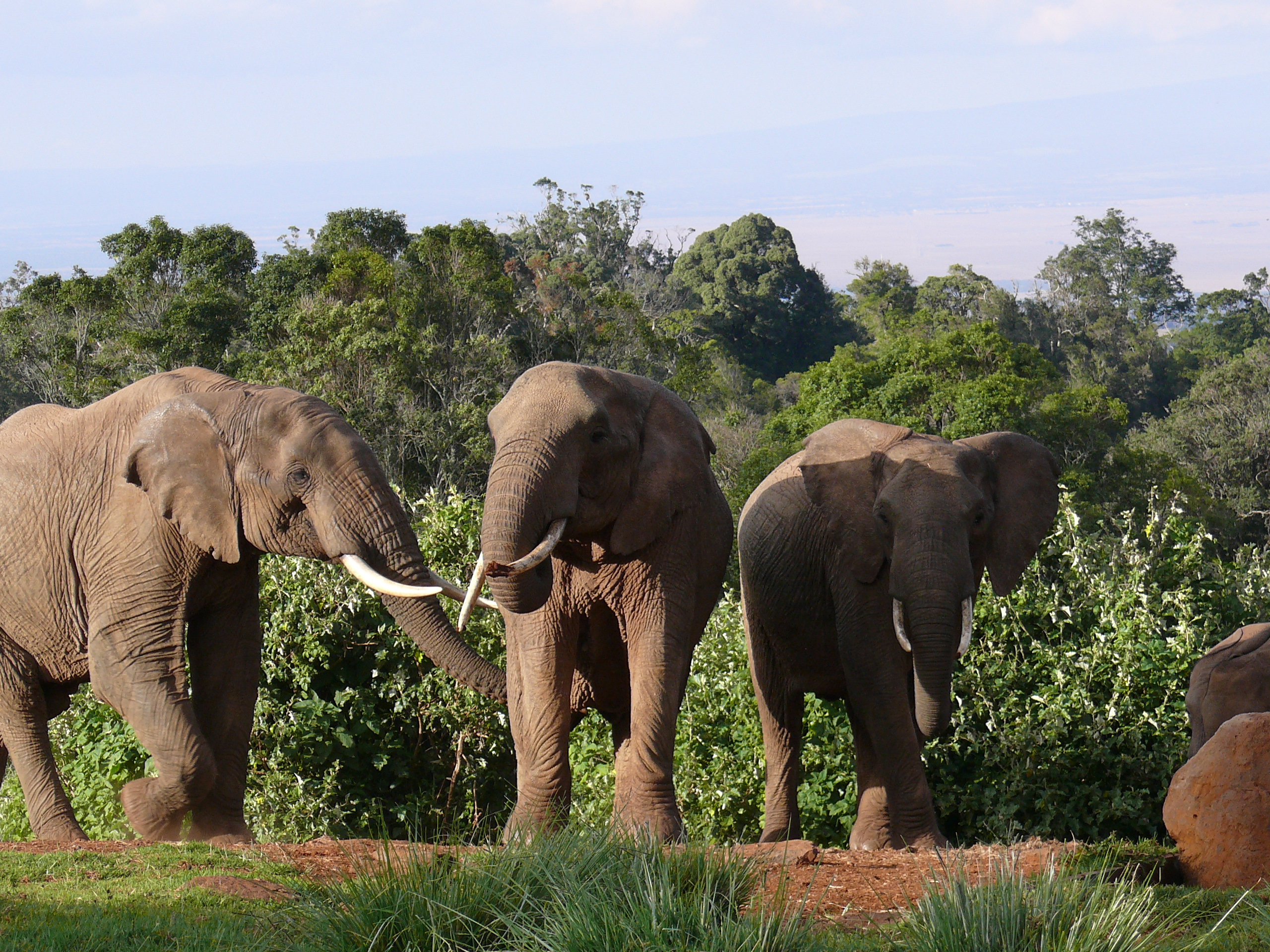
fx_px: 6127
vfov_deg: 8.9
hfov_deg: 11.8
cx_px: 635
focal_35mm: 167
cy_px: 476
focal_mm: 24.8
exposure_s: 1/200
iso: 100
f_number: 5
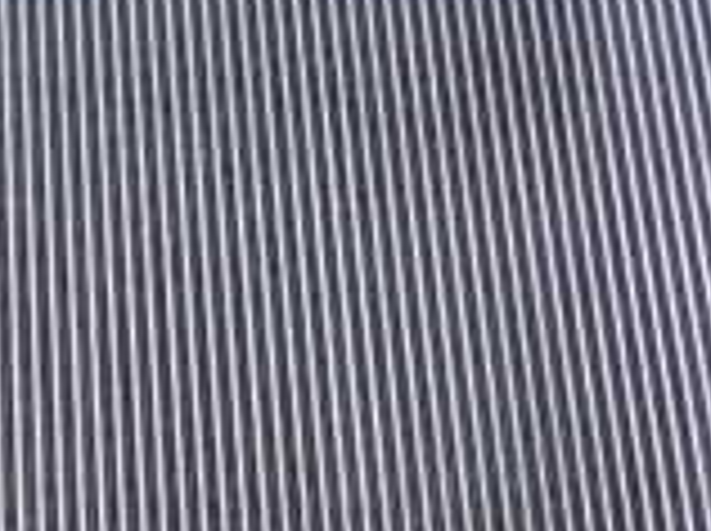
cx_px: -130
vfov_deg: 12.9
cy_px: 477
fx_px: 2338
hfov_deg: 16.6
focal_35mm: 114
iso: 160
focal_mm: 5.4
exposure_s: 1/125
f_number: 2.3
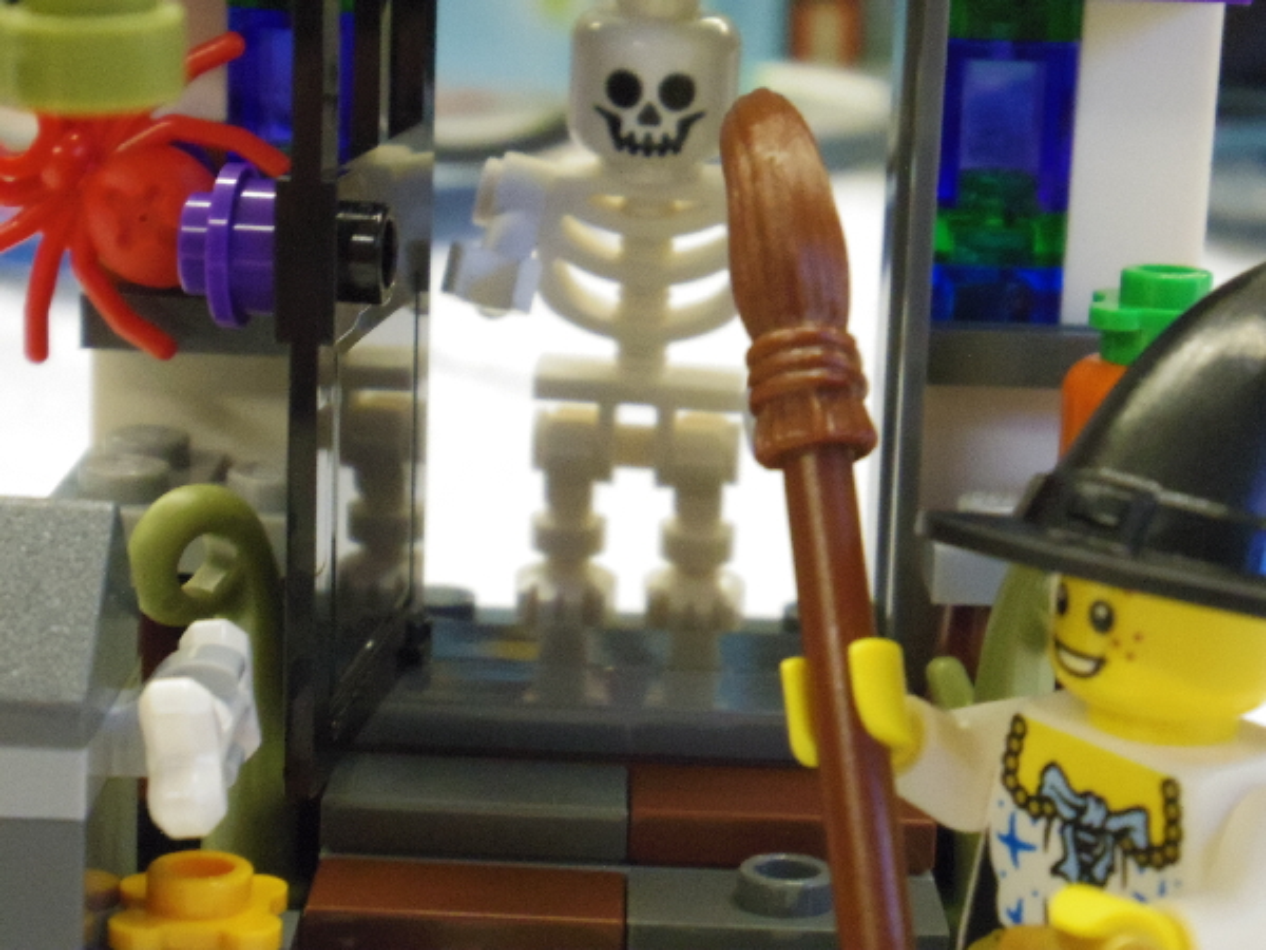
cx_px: 633
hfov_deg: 23.6
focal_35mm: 83
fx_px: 3036
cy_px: 475
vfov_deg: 17.8
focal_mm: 14.9
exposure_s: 1/60
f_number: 6.3
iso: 2000
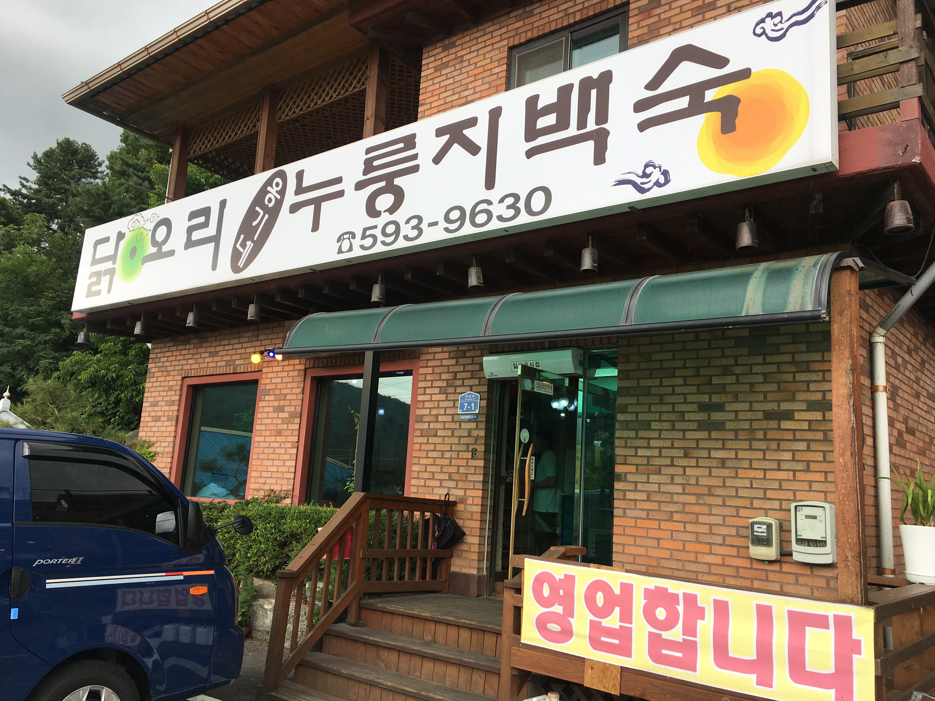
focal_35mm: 29
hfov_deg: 61.7
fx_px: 783
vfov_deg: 48.2
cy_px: 350
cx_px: 468
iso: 25
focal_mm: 4.15
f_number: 2.2
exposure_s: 1/297
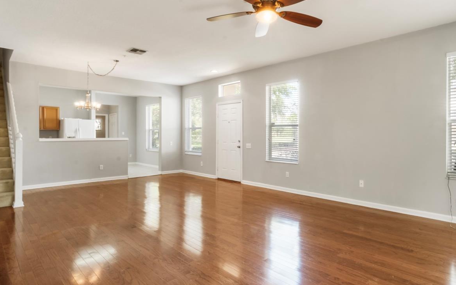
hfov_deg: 82.1
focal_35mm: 21
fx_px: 261
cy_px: 138
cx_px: 247
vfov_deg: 57.3
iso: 320
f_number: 22
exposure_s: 1/10
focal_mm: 10
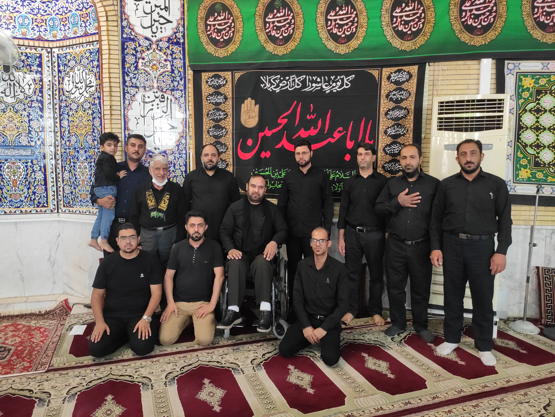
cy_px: 208
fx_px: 417
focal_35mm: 26
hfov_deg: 67.3
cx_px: 278
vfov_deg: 53.1
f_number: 1.75
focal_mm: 4.77
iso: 663
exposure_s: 1/60
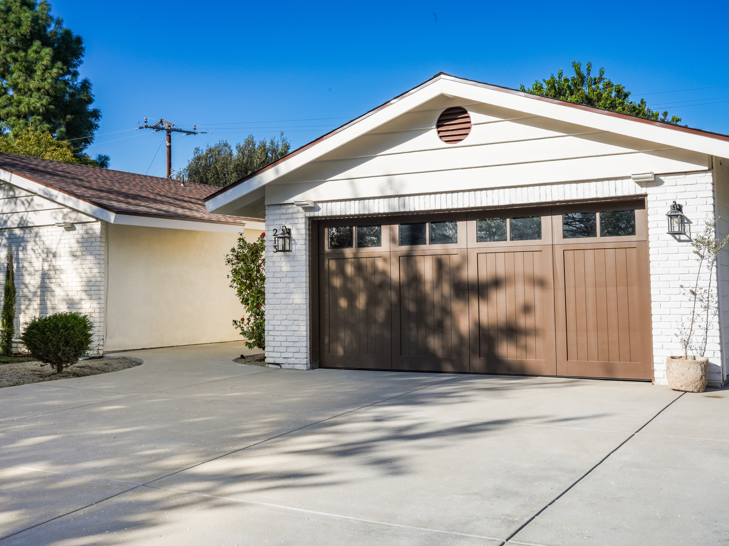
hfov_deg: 49.0
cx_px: 377
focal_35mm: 38
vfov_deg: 37.7
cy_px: 273
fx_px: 800
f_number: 20
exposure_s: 1/60
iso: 100
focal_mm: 35
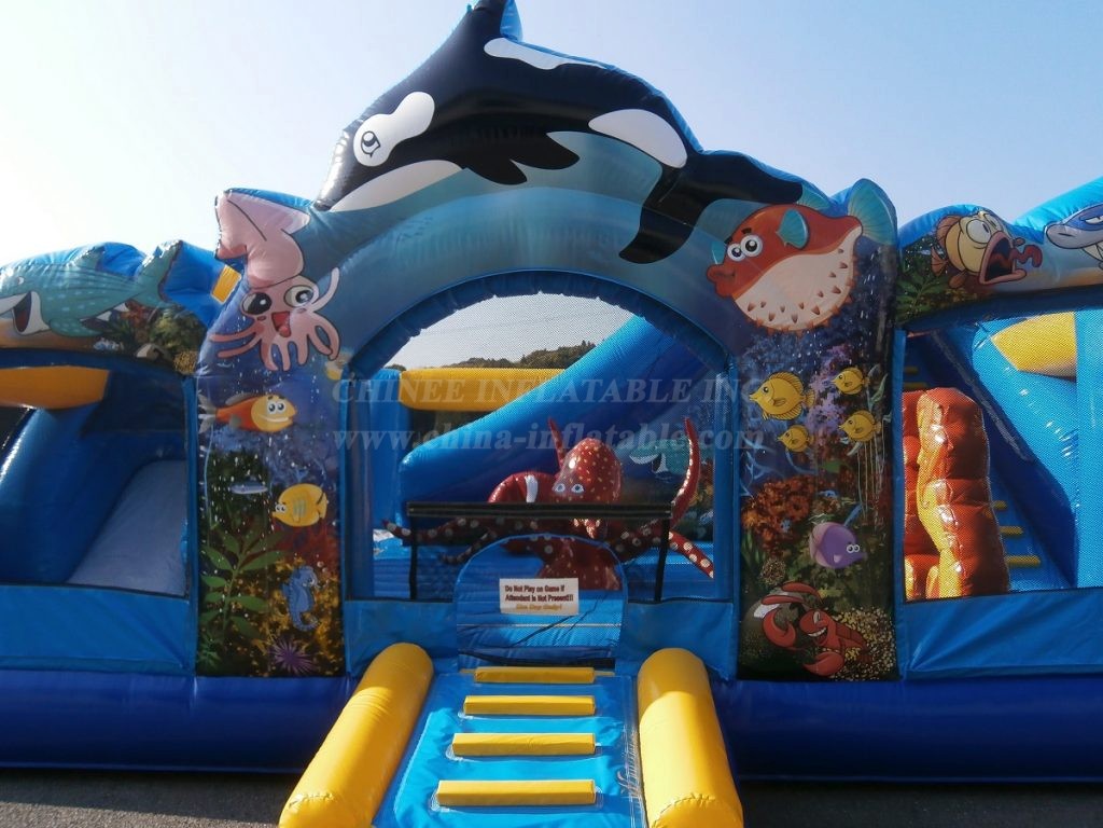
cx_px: 552
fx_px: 828
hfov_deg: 67.3
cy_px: 414
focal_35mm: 26
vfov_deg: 53.1
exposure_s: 1/800
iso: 80
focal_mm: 4.7
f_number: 2.8
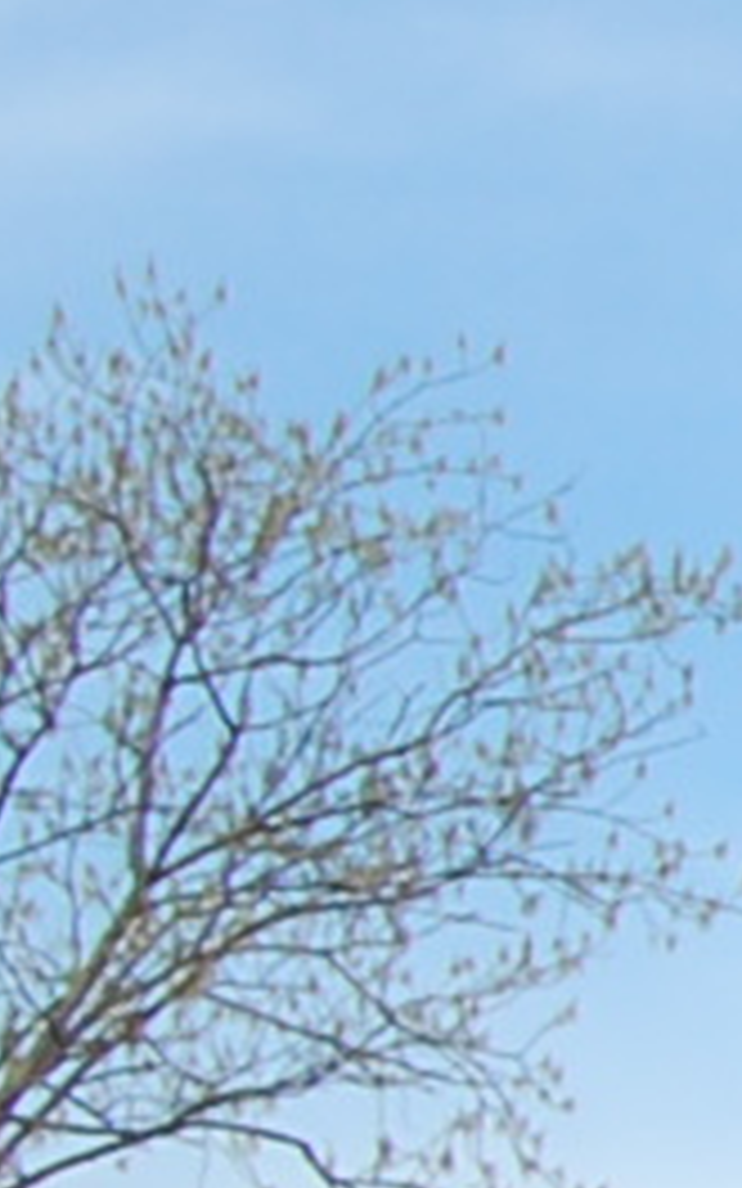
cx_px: 4254
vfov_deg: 7.0
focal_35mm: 300
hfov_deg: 3.8
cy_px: 940
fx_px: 9718
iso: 200
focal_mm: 23
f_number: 9
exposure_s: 1/320
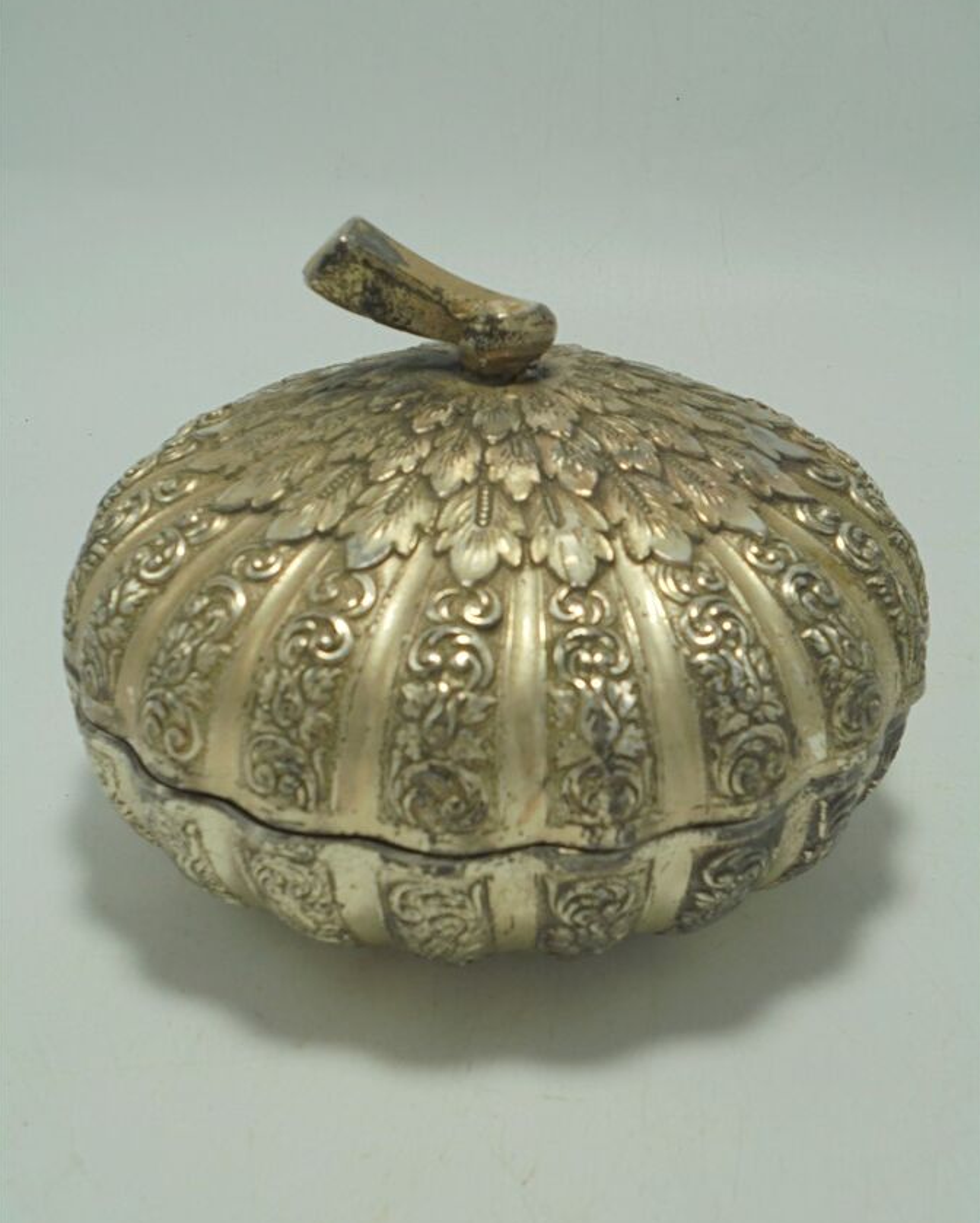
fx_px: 1630
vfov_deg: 41.1
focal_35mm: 45
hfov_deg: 33.5
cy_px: 617
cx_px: 491
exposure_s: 1/100
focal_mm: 7.8
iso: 100
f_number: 4.5
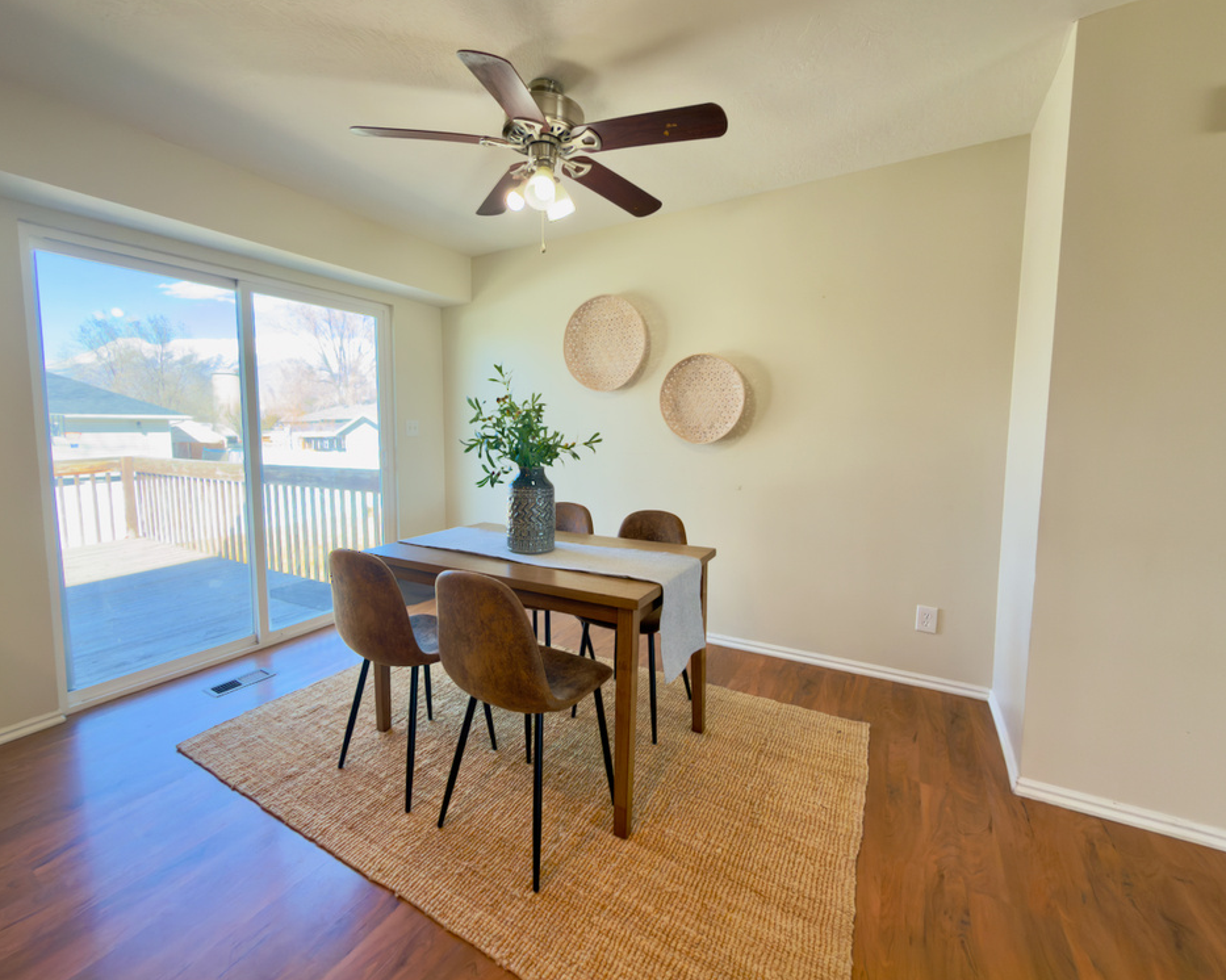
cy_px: 477
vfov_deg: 84.0
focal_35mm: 15
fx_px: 544
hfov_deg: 96.7
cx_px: 576
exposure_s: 1/60
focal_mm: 2.22
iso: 64
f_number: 2.2
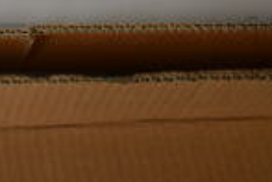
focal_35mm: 112
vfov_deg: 11.3
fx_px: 846
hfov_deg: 16.3
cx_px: -159
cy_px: -156
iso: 100
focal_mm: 18
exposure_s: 1/40
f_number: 3.5
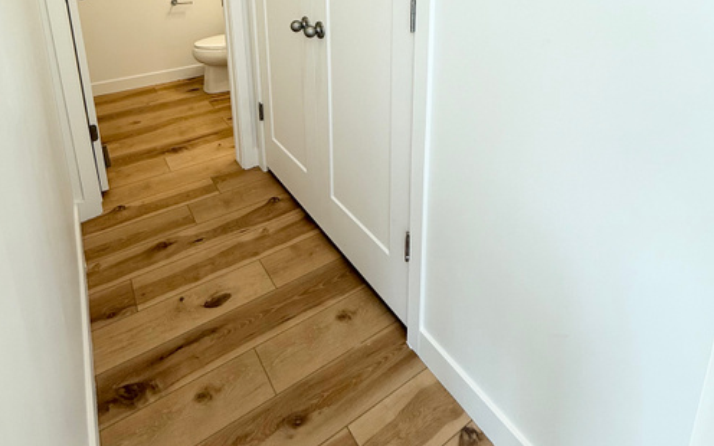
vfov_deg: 46.9
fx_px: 448
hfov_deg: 77.1
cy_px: 32
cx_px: 347
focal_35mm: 23
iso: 64
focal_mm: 2.22
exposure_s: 1/120
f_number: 2.2
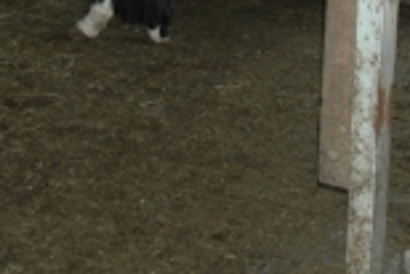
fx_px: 1197
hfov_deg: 18.6
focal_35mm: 105
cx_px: -61
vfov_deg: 12.0
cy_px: -227
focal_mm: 18
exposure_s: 1/400
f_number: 3.5
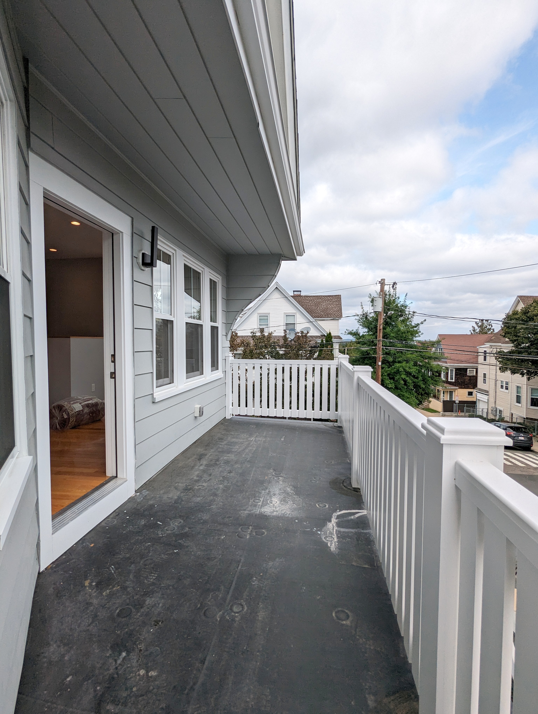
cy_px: 357
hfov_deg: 78.2
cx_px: 269
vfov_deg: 94.4
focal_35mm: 16
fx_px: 331
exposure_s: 1/1208
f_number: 2.2
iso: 51
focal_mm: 2.35
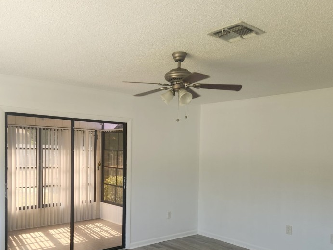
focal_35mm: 34
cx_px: 154
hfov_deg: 53.9
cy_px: 164
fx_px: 327
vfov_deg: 41.3
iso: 64
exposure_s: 1/180
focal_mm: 5.4
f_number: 1.8
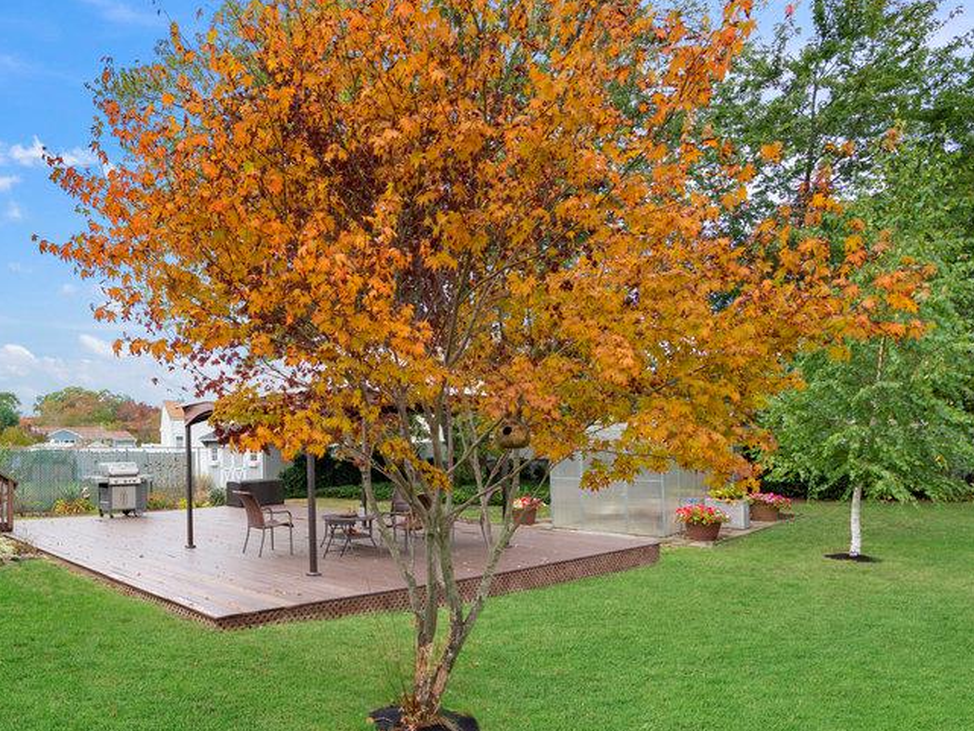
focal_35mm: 24
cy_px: 446
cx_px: 269
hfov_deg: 67.9
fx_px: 675
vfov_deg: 56.3
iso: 160
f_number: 5.6
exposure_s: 1/200
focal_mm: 16
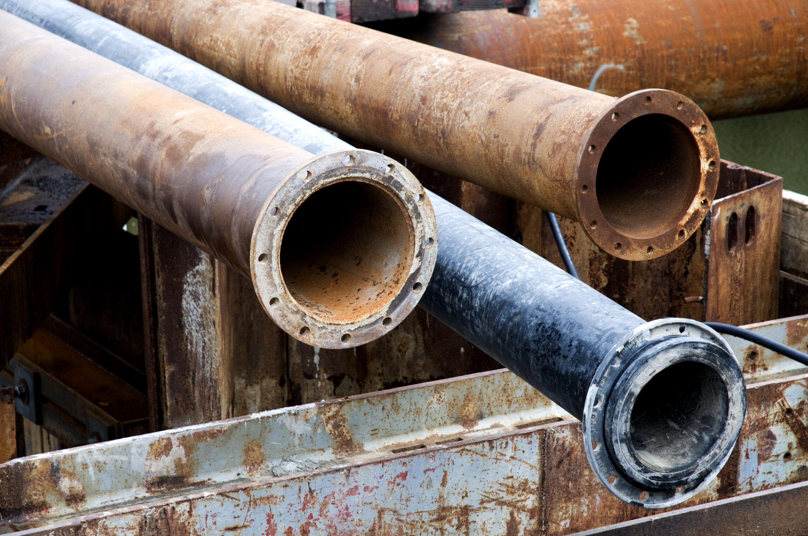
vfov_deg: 13.0
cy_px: 268
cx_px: 404
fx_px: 2354
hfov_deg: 19.5
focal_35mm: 105
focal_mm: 70
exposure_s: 1/200
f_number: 7.1
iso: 400
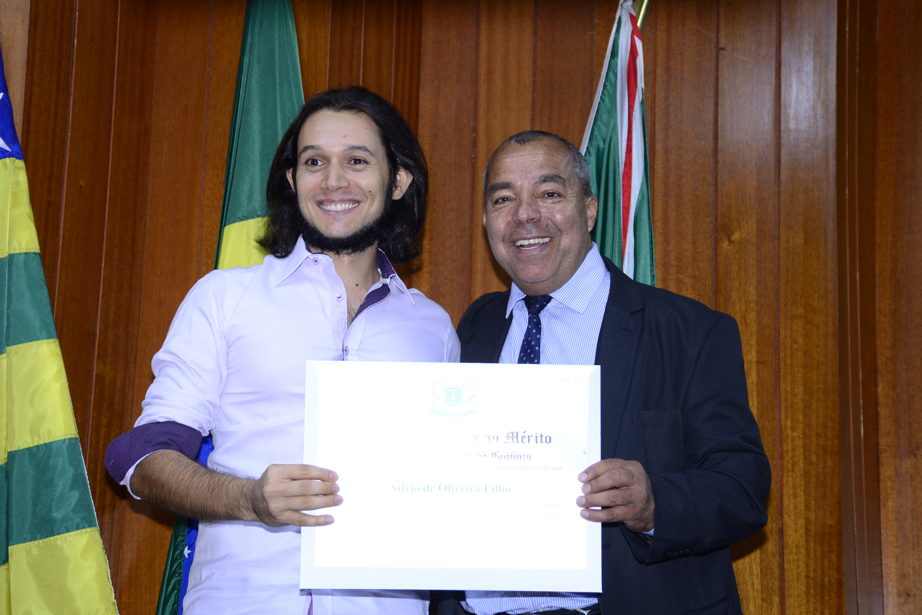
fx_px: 1793
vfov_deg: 19.5
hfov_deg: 28.8
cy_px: 308
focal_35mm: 70
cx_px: 461
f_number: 5.3
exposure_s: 1/80
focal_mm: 70
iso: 1600
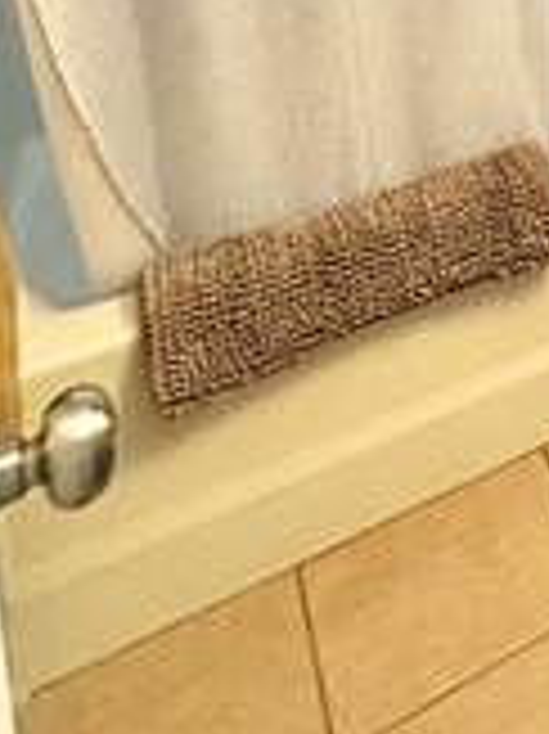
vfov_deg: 26.4
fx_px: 1165
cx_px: 968
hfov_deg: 20.0
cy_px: -342
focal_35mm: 55
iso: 1250
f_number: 2.2
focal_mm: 2.22
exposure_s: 1/60
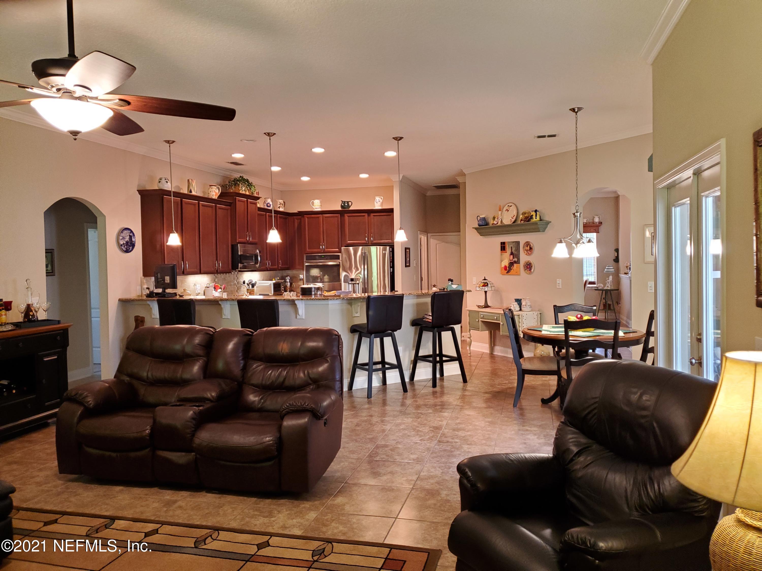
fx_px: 572
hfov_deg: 67.3
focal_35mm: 26
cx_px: 381
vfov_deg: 53.1
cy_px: 286
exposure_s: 1/39
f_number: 1.5
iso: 250
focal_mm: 4.3
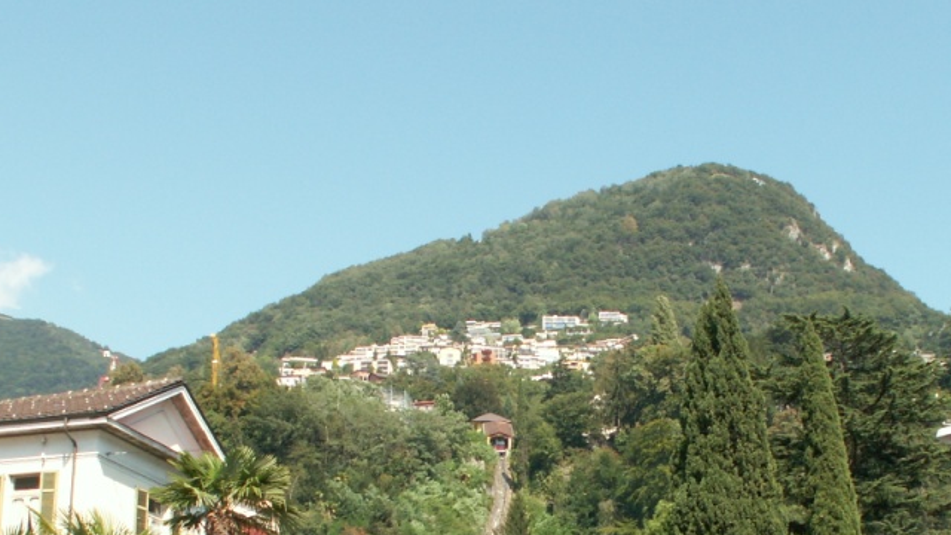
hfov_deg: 34.2
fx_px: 1538
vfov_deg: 19.3
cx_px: 571
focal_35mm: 61
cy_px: 499
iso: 50
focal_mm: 5.86
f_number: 5.6
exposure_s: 1/125
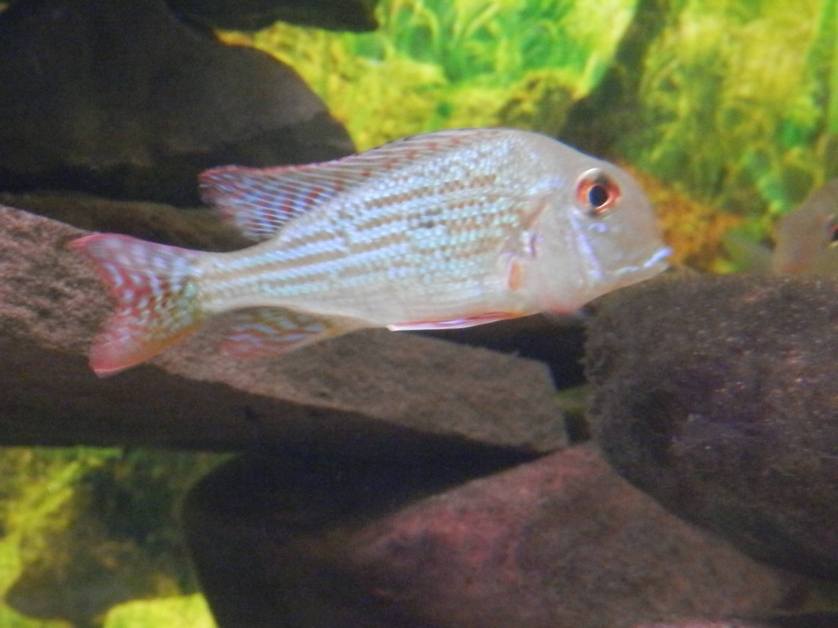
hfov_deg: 32.2
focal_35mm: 60
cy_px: 314
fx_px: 1453
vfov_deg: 24.4
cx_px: 419
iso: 1000
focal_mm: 10.8
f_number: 4.2
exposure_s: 1/8
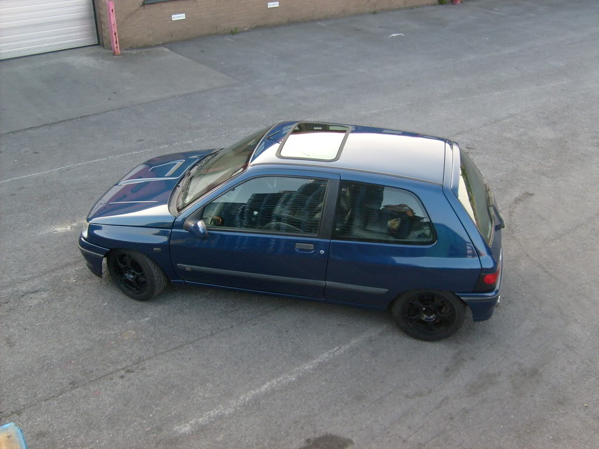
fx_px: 606
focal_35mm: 35
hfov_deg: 52.6
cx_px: 300
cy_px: 224
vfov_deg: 40.7
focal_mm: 5.8
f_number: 2.8
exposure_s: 1/125
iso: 80
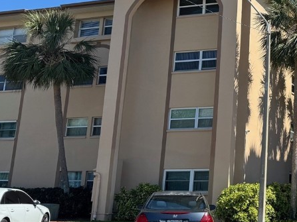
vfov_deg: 26.4
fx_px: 472
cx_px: 320
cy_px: 74
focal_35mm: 55
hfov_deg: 31.4
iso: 80
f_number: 1.78
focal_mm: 6.76
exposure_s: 1/2415
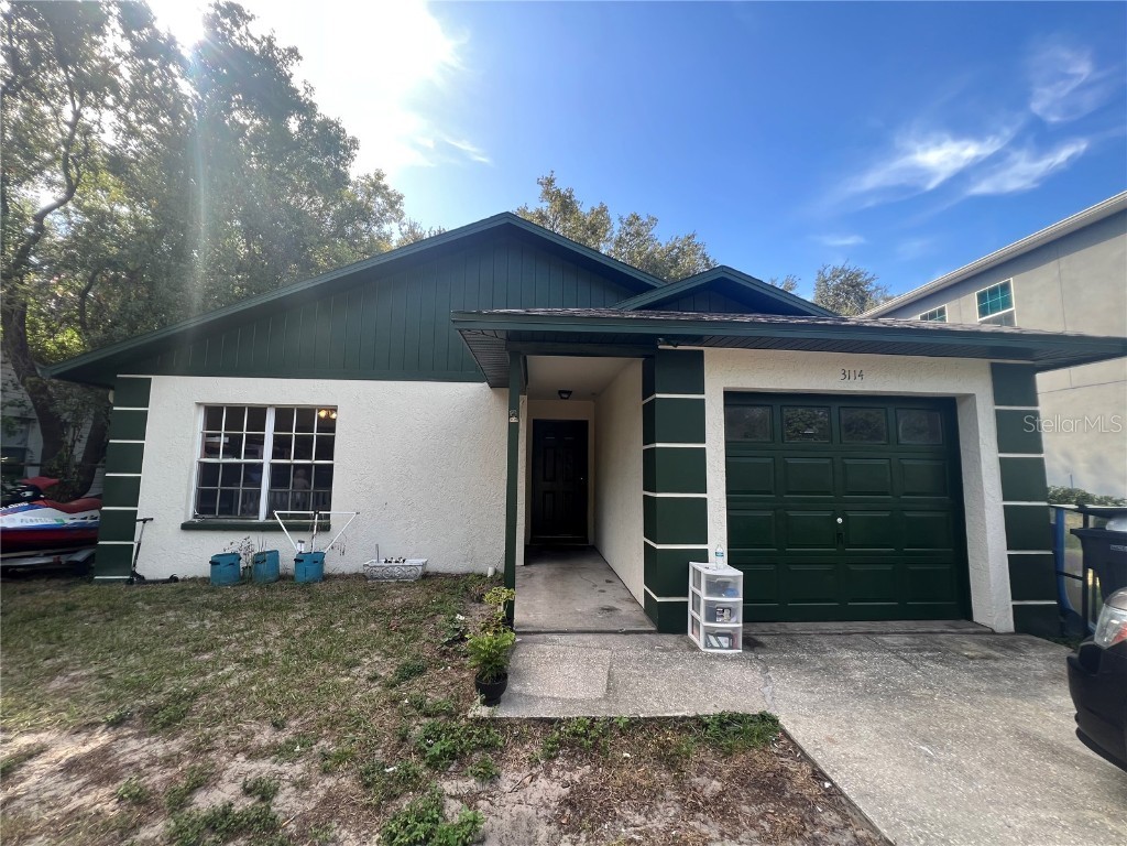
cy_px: 423
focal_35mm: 13
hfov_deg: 106.2
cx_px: 564
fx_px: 423
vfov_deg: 89.9
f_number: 1.8
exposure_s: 1/192
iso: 32
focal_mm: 1.57
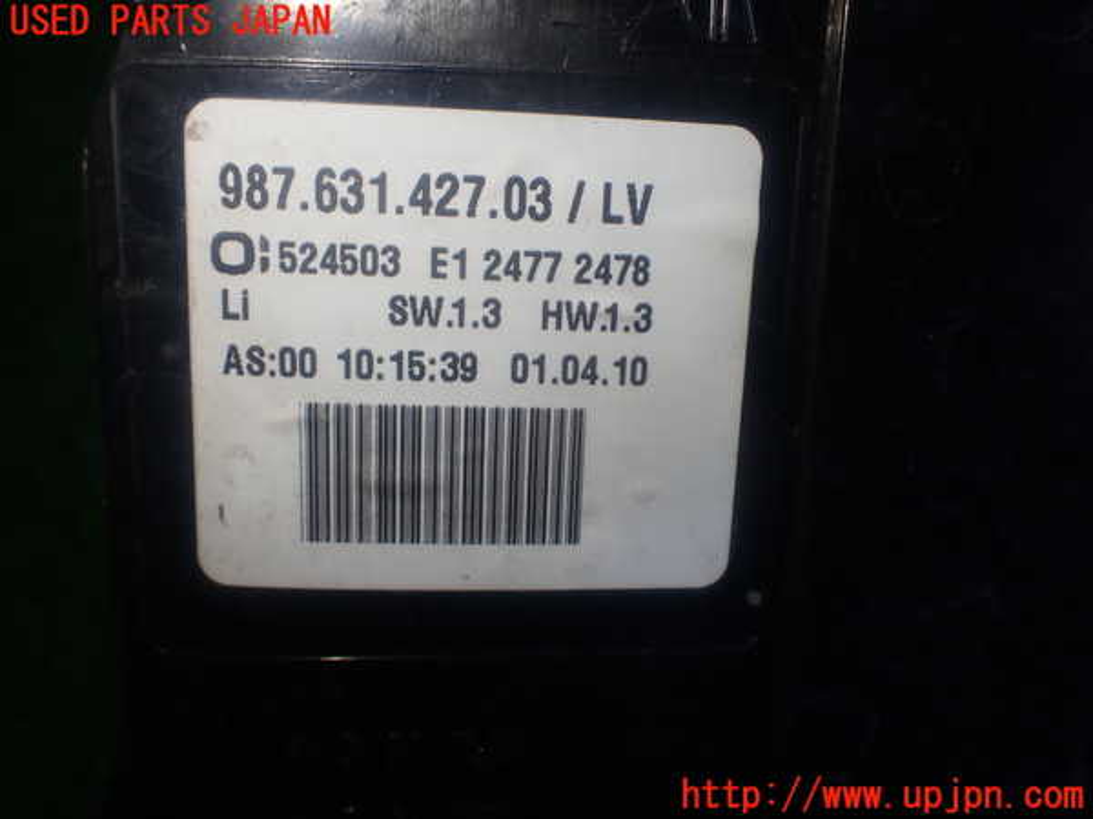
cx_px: 546
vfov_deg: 44.2
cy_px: 410
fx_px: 1010
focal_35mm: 32
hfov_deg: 56.8
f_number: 3.2
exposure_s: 1/80
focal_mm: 5.79
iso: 100
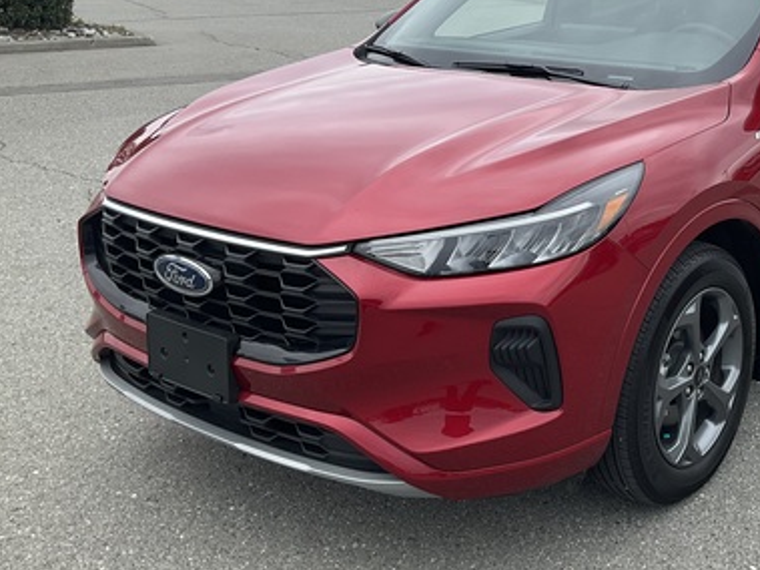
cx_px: 622
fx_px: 1075
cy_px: 193
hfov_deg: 37.4
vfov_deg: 29.5
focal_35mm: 49
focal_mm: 3
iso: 25
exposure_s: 1/529
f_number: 1.8
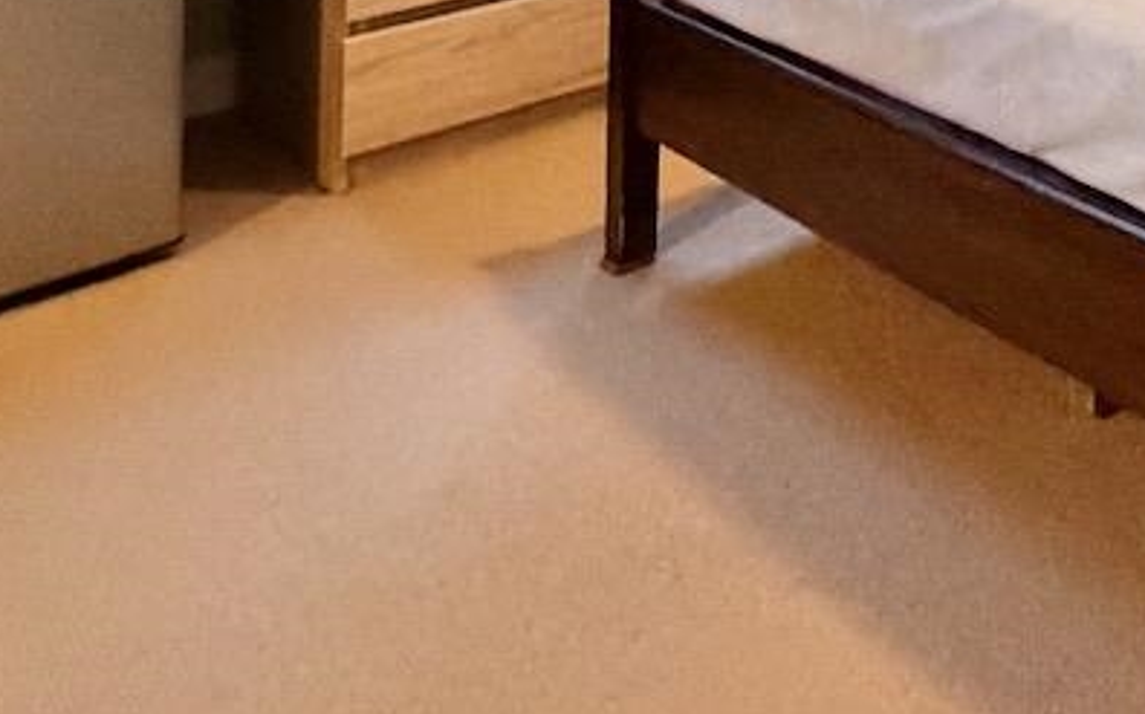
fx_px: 1497
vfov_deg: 20.5
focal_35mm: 48
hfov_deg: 32.4
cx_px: 1460
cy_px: -506
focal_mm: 2.22
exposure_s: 1/60
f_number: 2.2
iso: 500
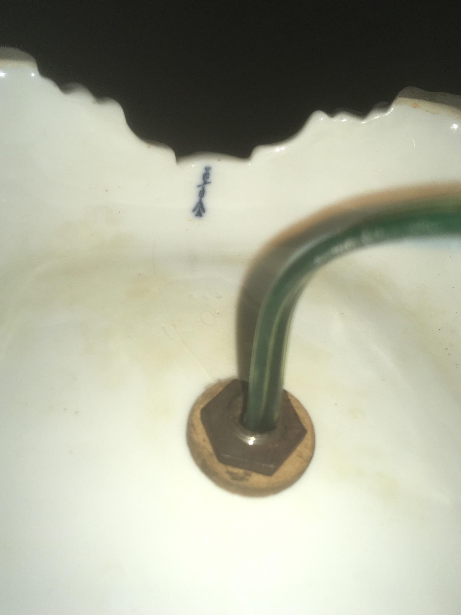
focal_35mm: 31
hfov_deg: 45.4
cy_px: 300
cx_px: 226
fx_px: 551
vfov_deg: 58.3
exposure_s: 1/409
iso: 25
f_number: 2.2
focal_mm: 4.15
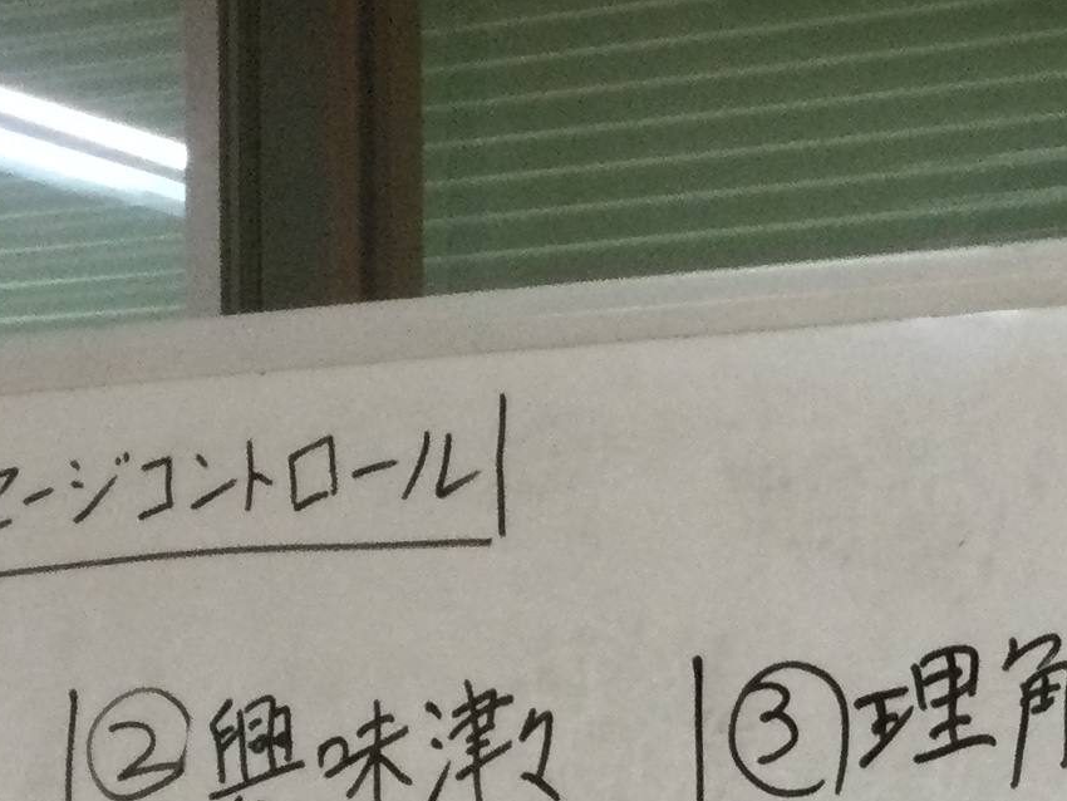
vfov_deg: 11.8
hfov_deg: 15.4
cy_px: 1292
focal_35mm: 119
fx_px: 3669
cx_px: 1531
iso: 32
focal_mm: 3.3
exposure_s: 1/30
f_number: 2.4
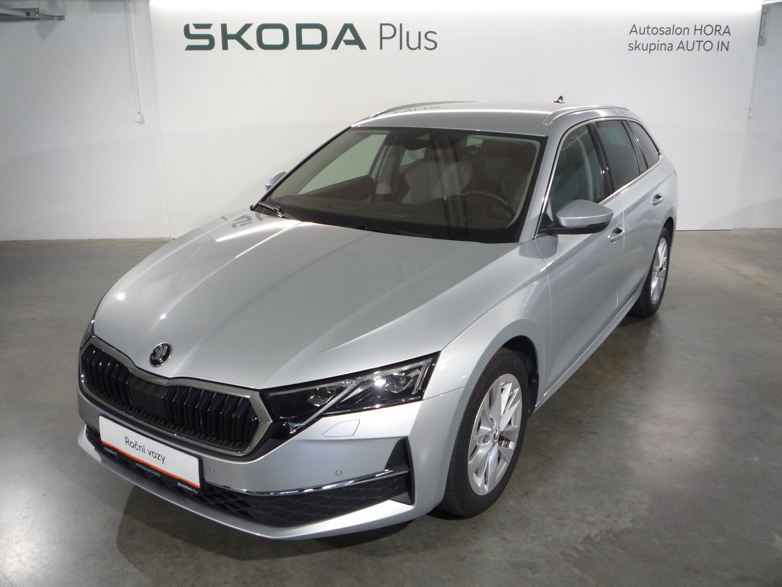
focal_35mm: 30
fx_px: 678
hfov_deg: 60.0
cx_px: 391
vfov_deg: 46.8
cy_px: 294
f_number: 3.3
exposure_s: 1/30
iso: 160
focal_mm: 5.2
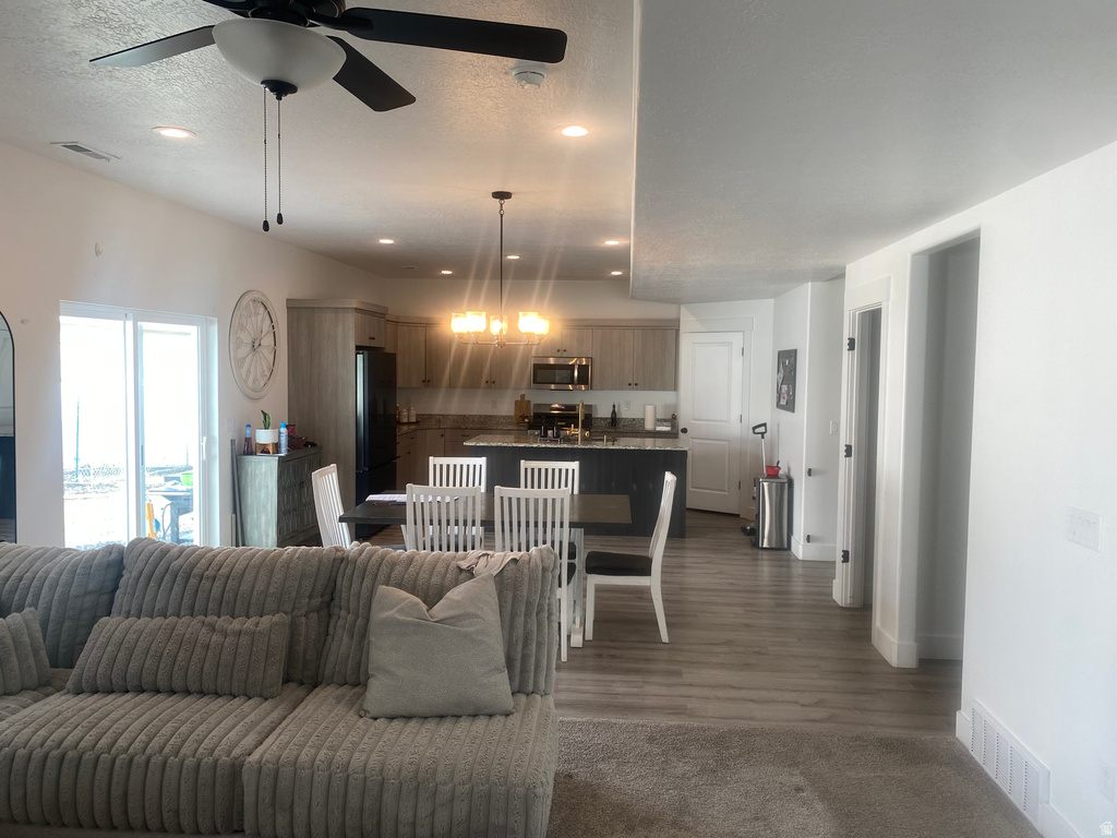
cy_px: 419
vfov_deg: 53.1
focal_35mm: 26
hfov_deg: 67.3
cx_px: 558
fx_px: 839
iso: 64
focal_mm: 4.25
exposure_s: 1/120
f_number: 1.8
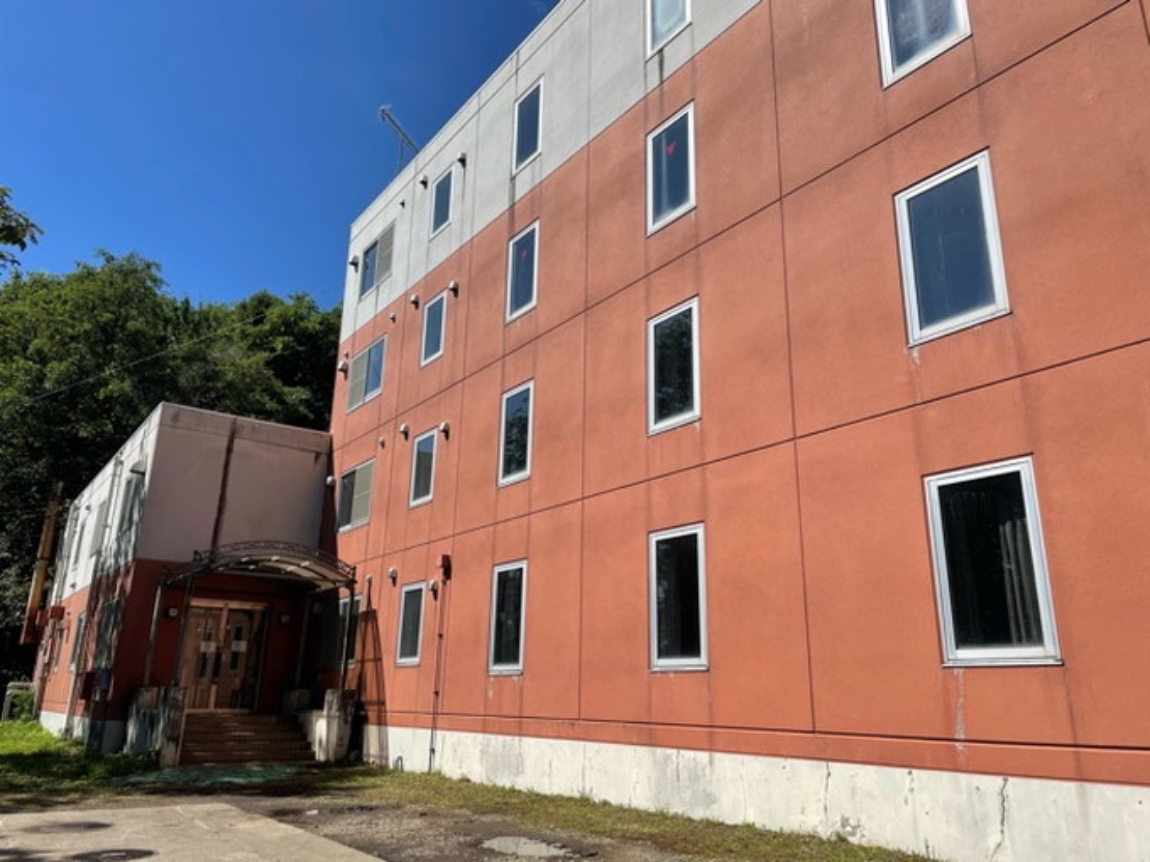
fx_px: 864
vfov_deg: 53.1
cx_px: 575
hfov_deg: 67.3
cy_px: 431
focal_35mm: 26
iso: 32
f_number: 1.6
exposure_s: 1/4292
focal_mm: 4.2
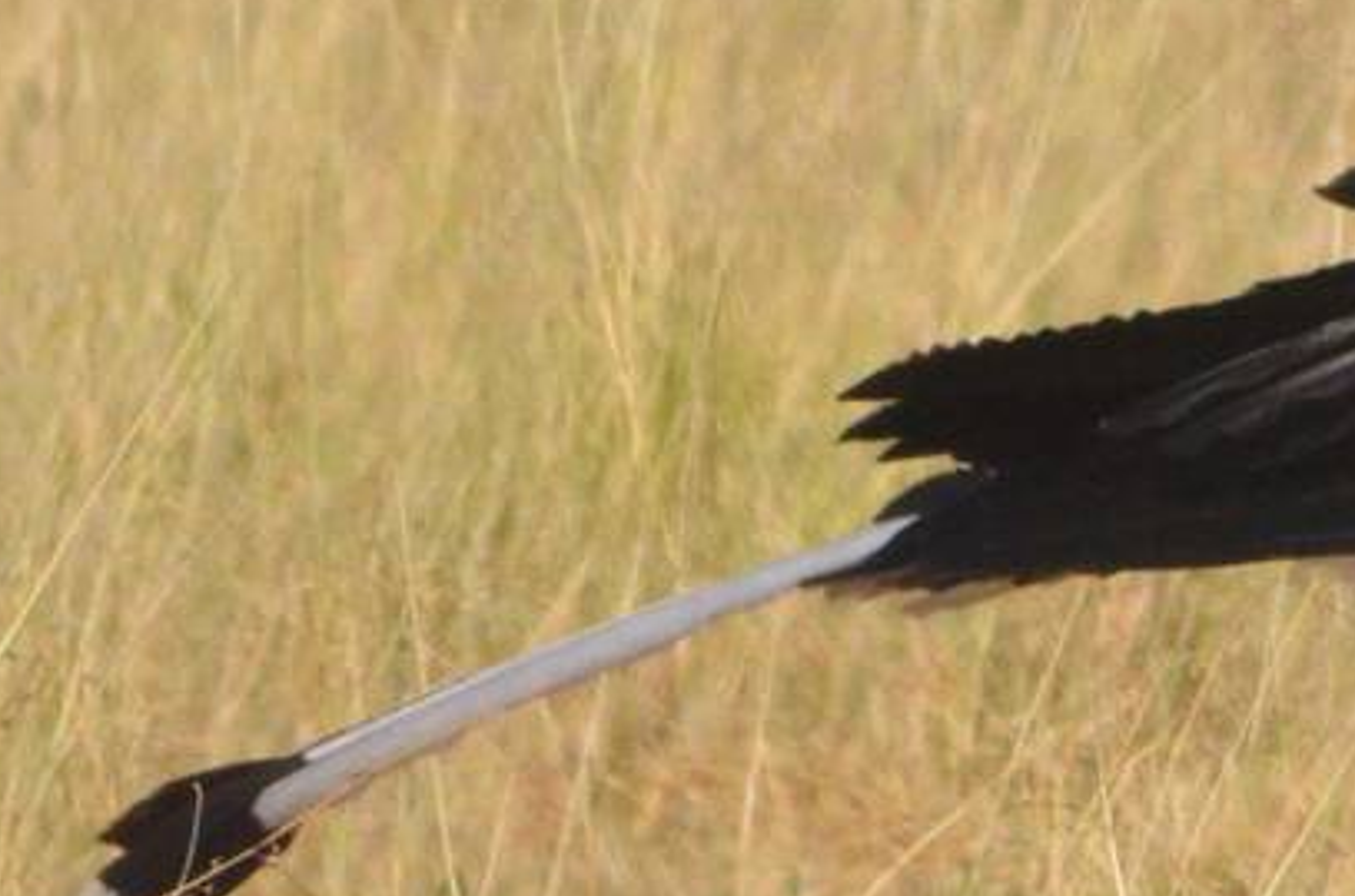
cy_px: 621
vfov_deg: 0.5
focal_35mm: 2940
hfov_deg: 0.7
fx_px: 110400
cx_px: 2338
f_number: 14
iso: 2500
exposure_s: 1/3200
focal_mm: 500
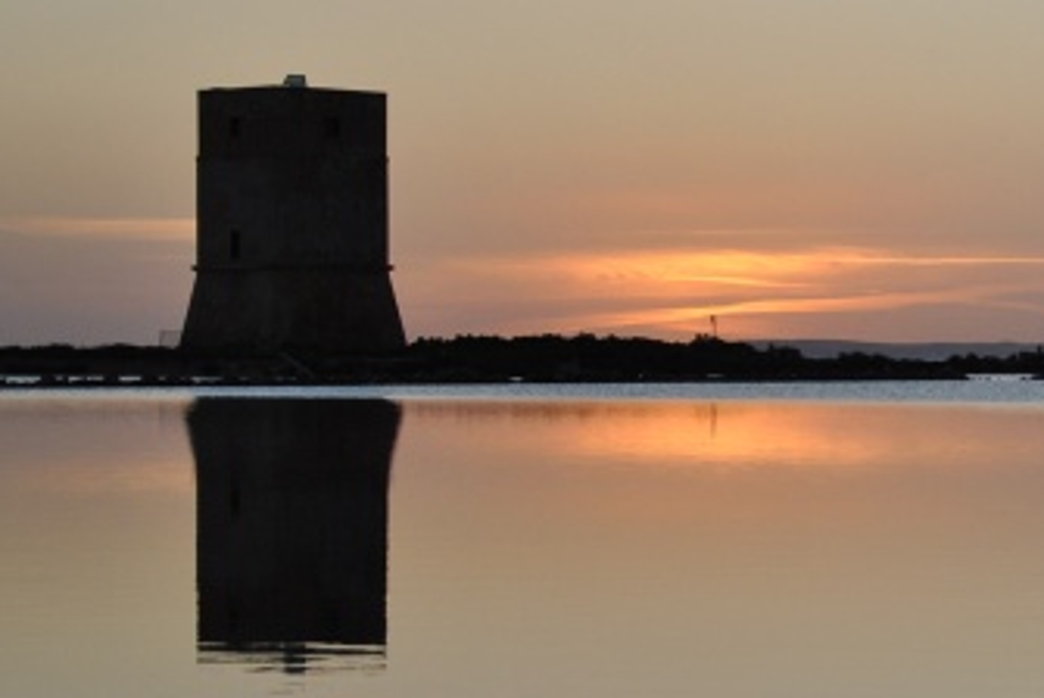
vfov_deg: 7.7
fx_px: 5195
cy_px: 394
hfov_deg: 11.3
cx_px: 1253
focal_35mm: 179
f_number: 4.5
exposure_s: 1/400
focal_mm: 40
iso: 200
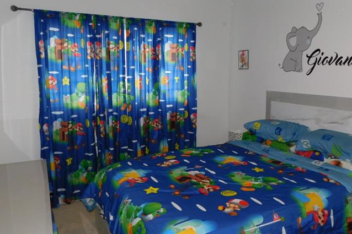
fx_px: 293
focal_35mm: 30
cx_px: 201
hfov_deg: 61.7
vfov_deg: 43.6
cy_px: 108
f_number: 3
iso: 200
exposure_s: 1/30
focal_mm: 4
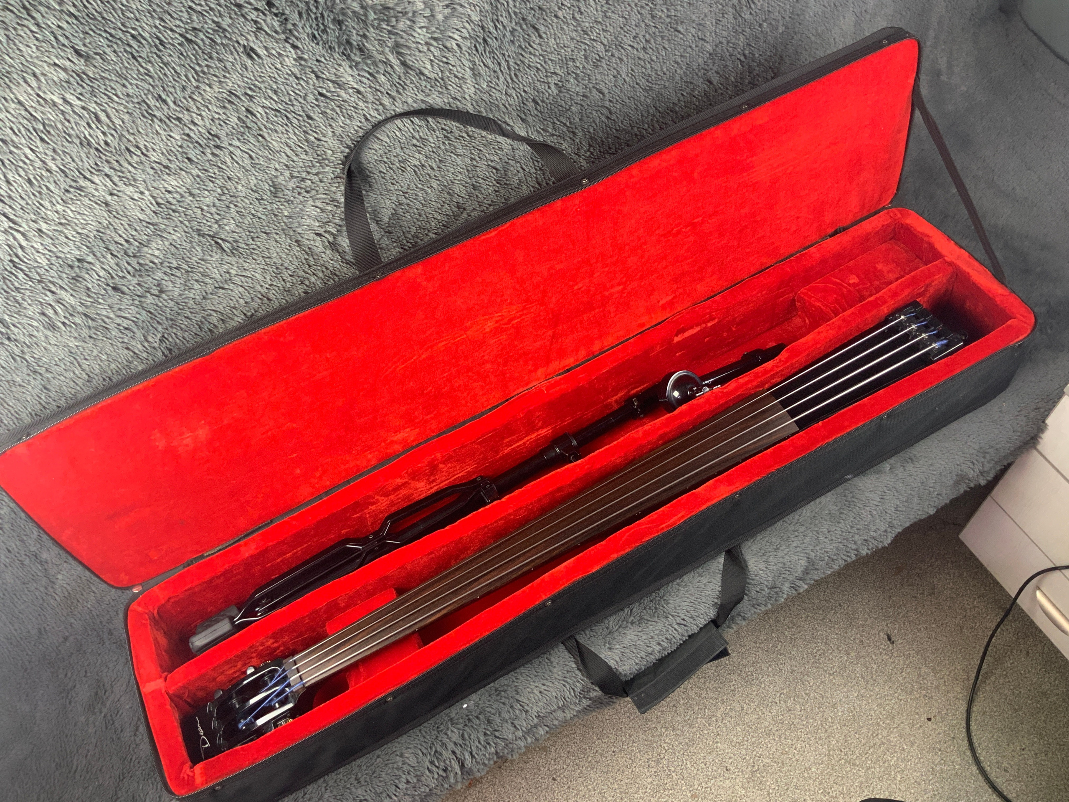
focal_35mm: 29
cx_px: 534
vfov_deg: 48.2
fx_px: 896
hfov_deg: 61.7
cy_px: 401
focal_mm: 3
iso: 200
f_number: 1.8
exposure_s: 1/60
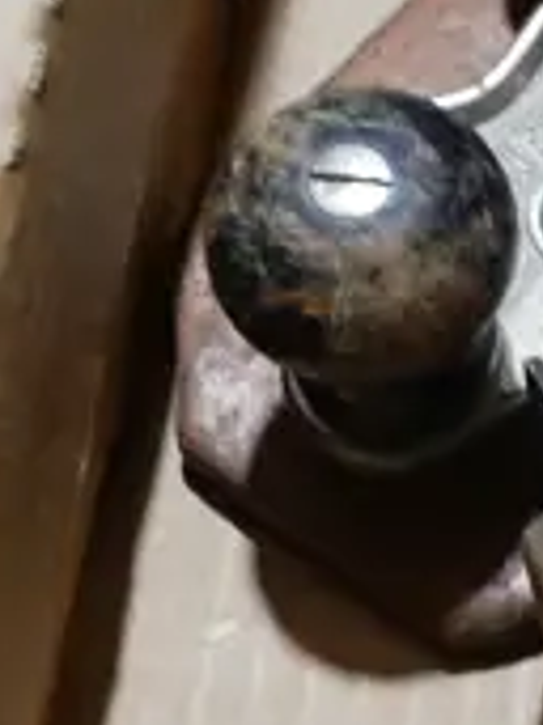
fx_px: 3769
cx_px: 1254
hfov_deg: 7.7
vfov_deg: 11.0
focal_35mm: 180
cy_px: 348
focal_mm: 15
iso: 250
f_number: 3.6
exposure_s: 1/60
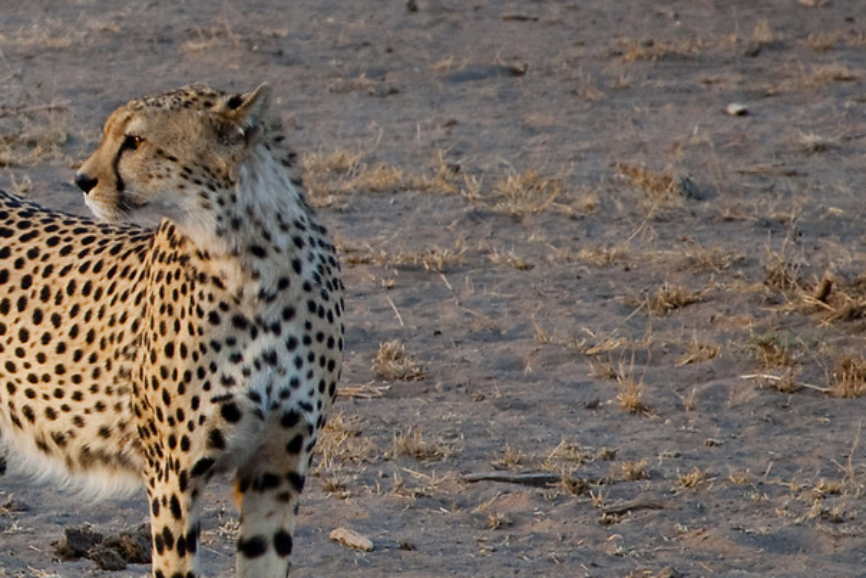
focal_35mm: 625
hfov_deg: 3.3
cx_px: -374
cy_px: 182
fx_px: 15037
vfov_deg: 2.2
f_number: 5.6
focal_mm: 105
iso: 200
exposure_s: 1/40
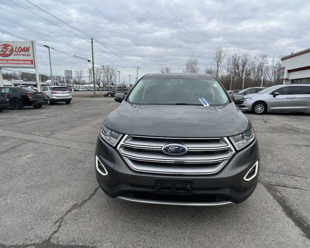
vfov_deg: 51.5
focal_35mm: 28
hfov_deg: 62.2
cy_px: 125
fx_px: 257
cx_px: 165
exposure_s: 1/1029
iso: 50
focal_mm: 5.7
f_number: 1.5
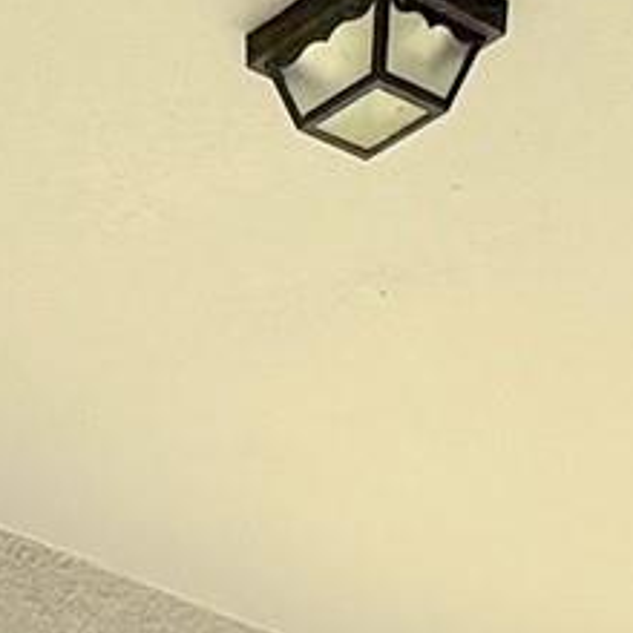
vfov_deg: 15.3
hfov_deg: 17.8
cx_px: -245
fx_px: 1862
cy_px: 1280
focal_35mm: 90
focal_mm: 2.22
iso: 50
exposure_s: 1/914
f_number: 2.2
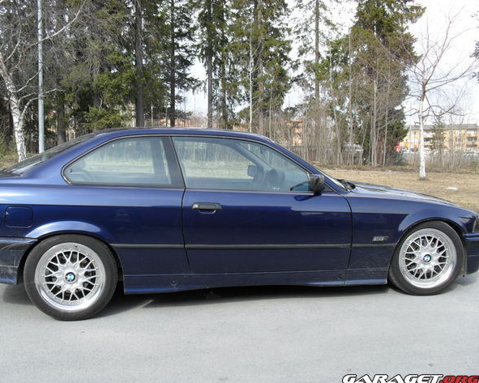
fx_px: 525
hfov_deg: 49.0
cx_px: 222
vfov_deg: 40.1
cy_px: 193
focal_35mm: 37
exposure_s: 1/500
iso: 100
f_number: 3.2
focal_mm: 6.3
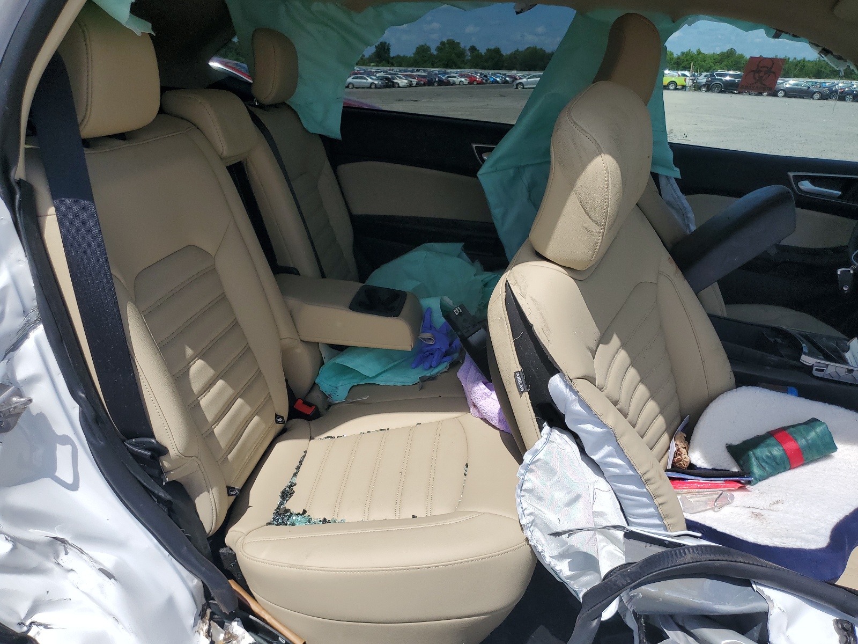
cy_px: 322
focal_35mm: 26
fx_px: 644
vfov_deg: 53.1
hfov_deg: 67.3
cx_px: 429
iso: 50
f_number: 1.5
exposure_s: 1/5000
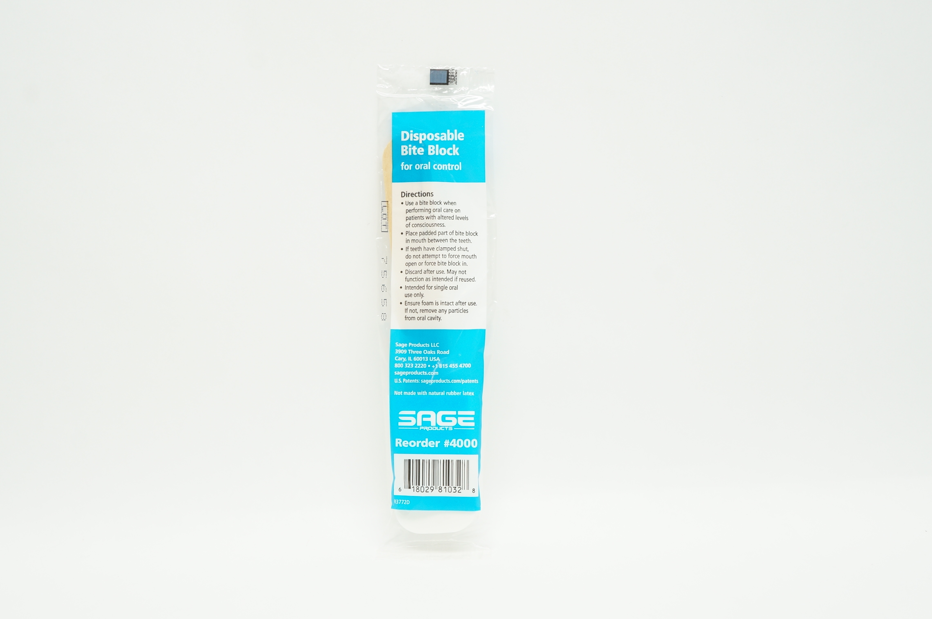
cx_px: 434
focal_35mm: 44
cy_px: 307
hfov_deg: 44.9
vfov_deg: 30.8
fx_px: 1126
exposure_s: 1/25
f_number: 9
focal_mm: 27
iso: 400
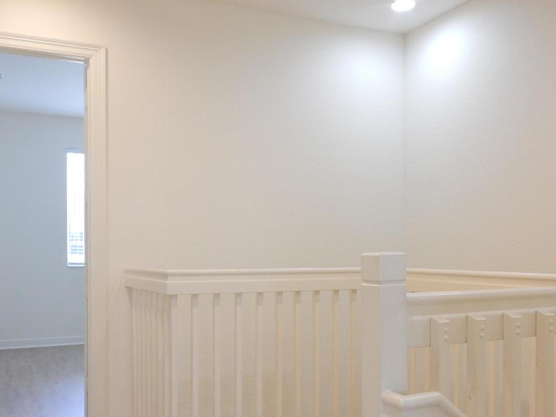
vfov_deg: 38.5
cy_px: 256
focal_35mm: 37
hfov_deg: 50.1
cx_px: 271
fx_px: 594
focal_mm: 5.4
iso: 400
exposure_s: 1/25
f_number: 4.5
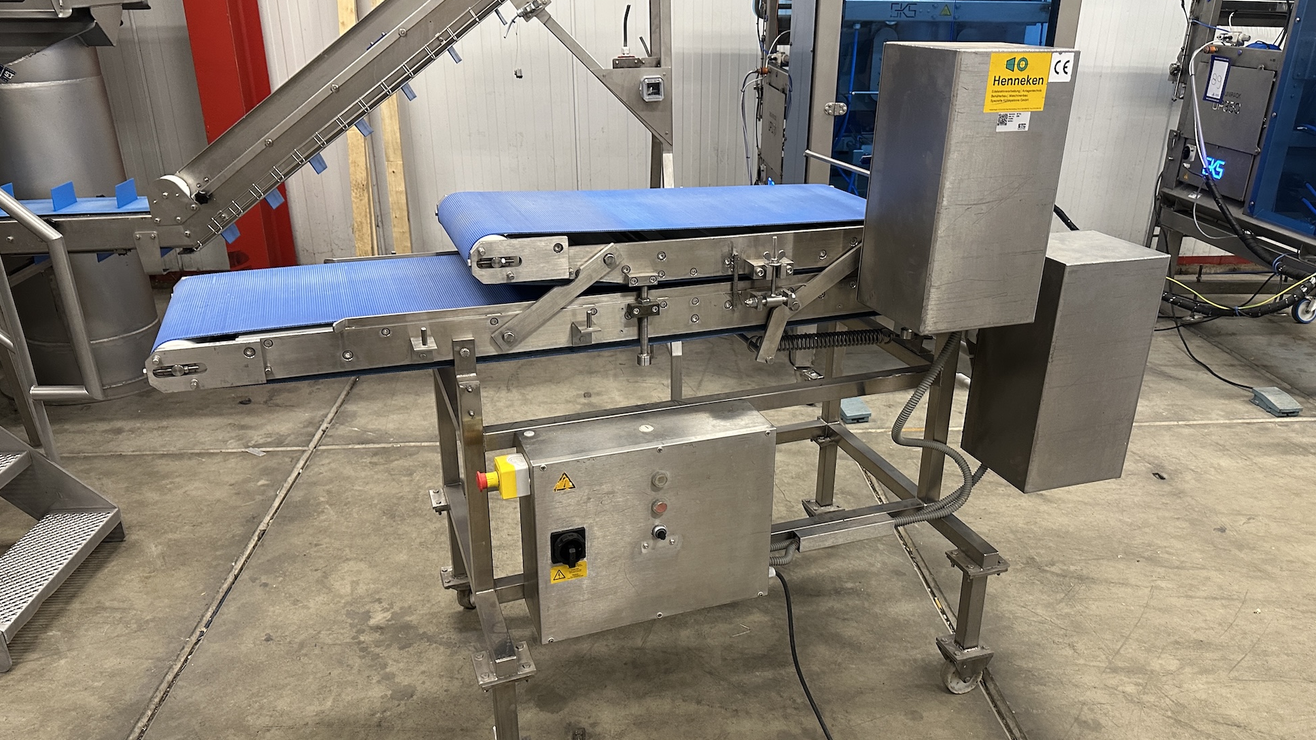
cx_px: 678
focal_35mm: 27
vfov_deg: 42.8
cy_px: 402
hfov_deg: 69.9
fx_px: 942
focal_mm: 6.86
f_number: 1.78
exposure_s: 1/50
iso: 400
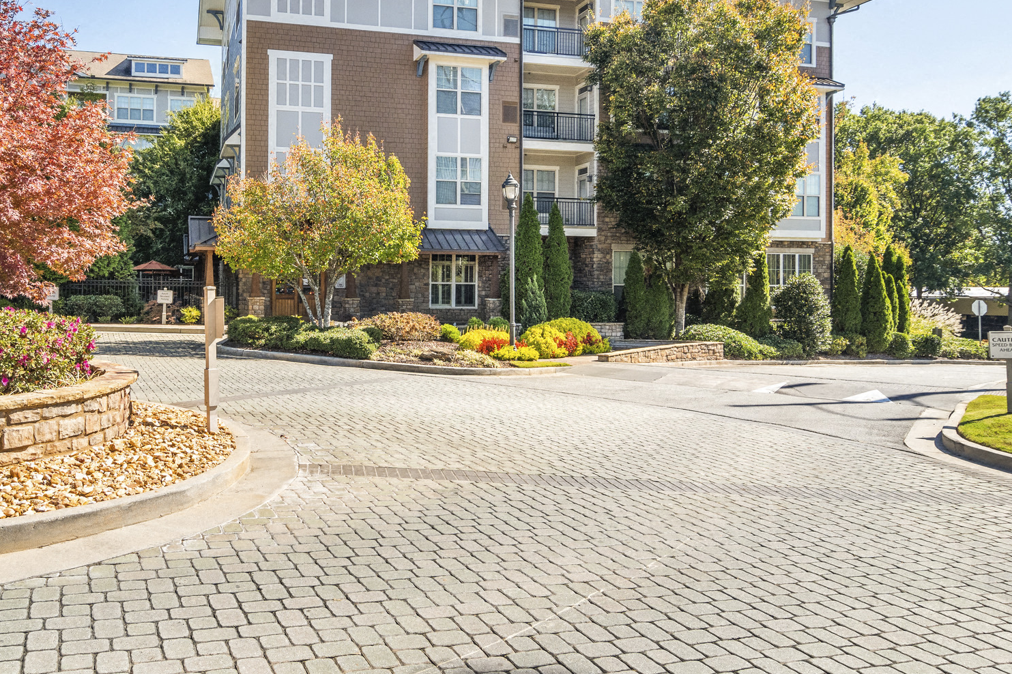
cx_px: 381
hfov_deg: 62.8
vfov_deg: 44.4
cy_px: 239
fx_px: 815
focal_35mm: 29
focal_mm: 14
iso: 200
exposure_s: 1/400
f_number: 8
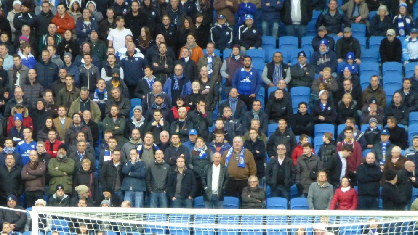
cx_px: 170
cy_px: 165
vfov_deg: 1.9
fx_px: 7006
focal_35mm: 632
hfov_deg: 3.4
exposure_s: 1/50
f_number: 6.4
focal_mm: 86
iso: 1600
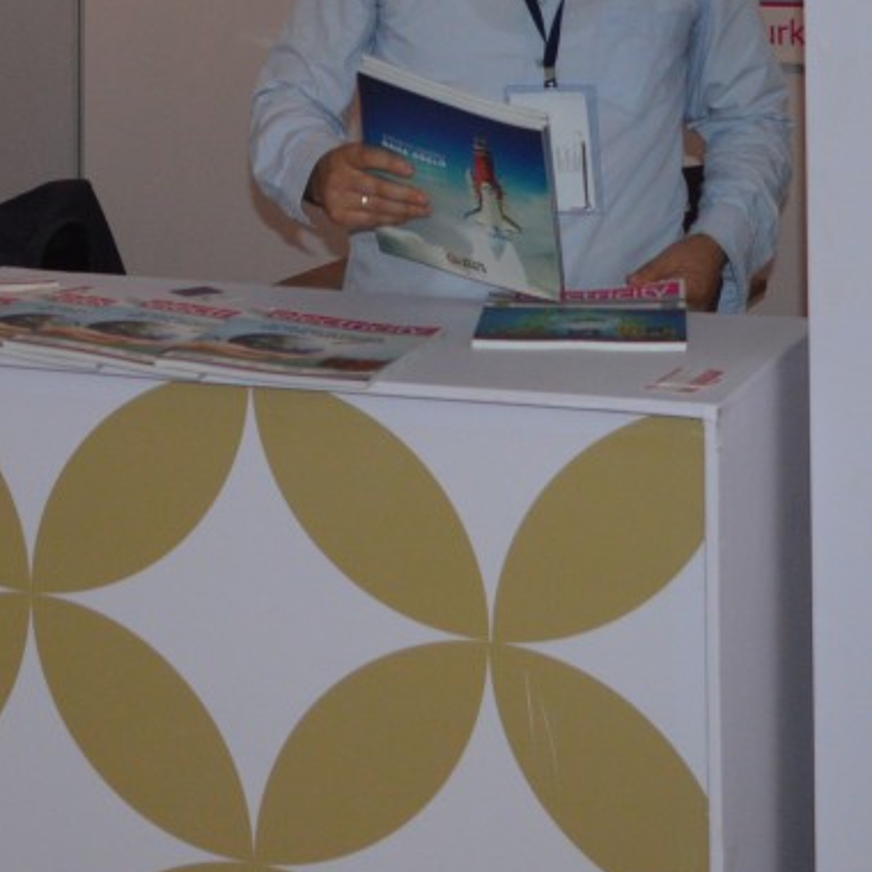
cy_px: -207
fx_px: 2793
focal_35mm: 98
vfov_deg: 16.9
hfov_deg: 17.6
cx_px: 204
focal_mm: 18
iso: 450
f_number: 3.5
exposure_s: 1/60
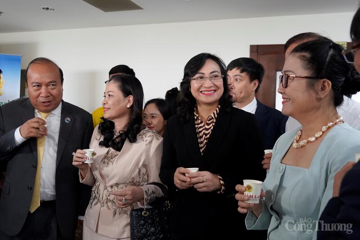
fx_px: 360
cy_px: 120
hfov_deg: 53.1
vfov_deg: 36.9
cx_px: 180
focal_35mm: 36
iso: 3200
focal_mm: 24
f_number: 4
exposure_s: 1/160
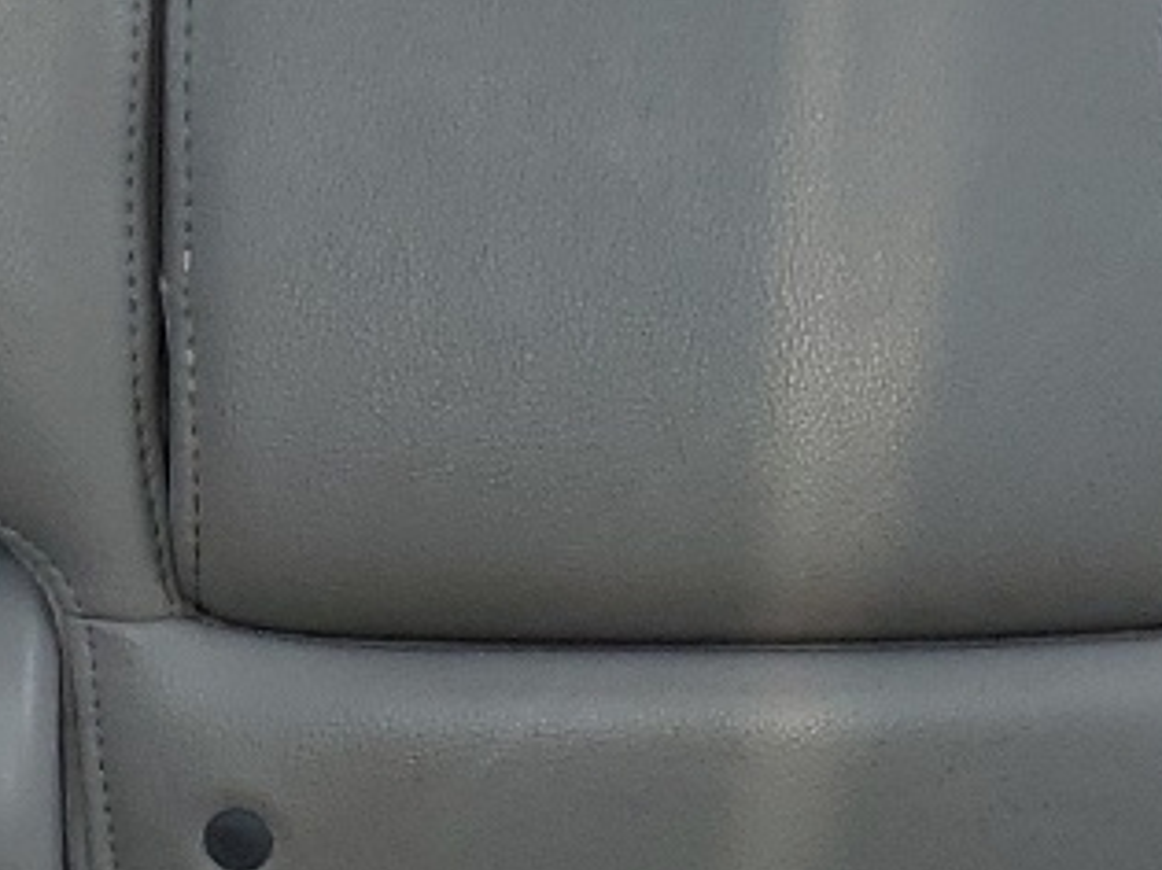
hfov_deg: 14.9
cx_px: 568
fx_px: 4429
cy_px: -667
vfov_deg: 10.6
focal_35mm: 132
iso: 50
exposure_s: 1/127
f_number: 1.5
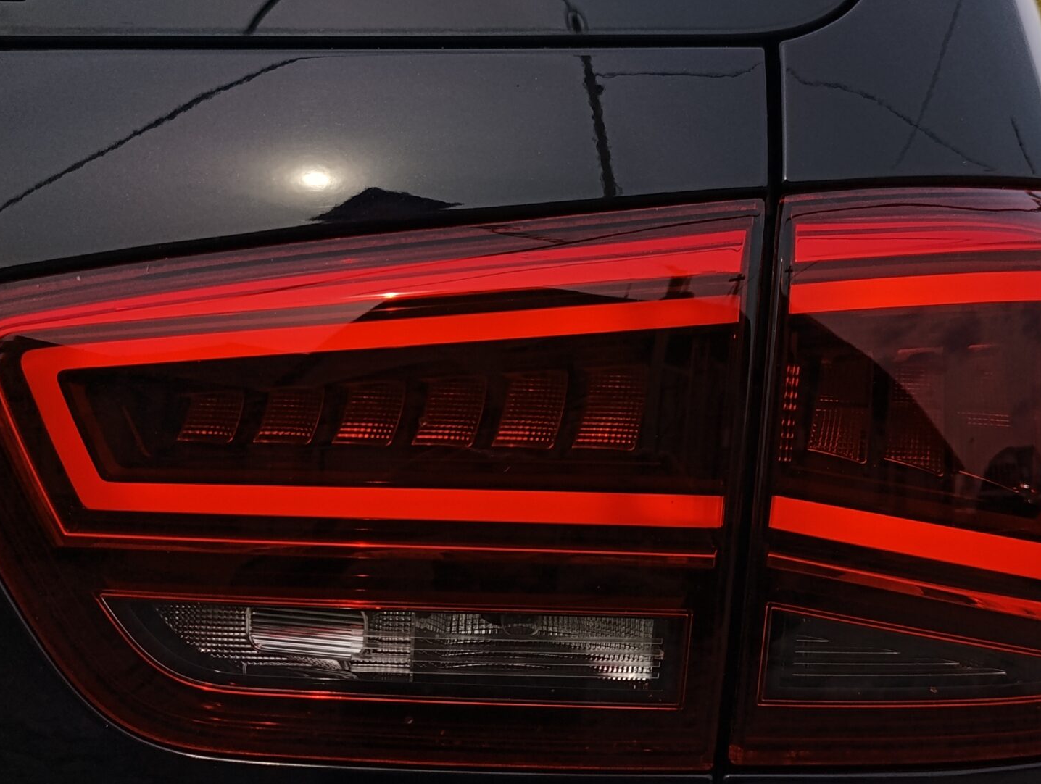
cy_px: 408
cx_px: 584
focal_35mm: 41
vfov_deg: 35.2
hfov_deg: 45.6
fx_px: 1235
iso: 50
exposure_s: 1/1706
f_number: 1.6
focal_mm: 6.14
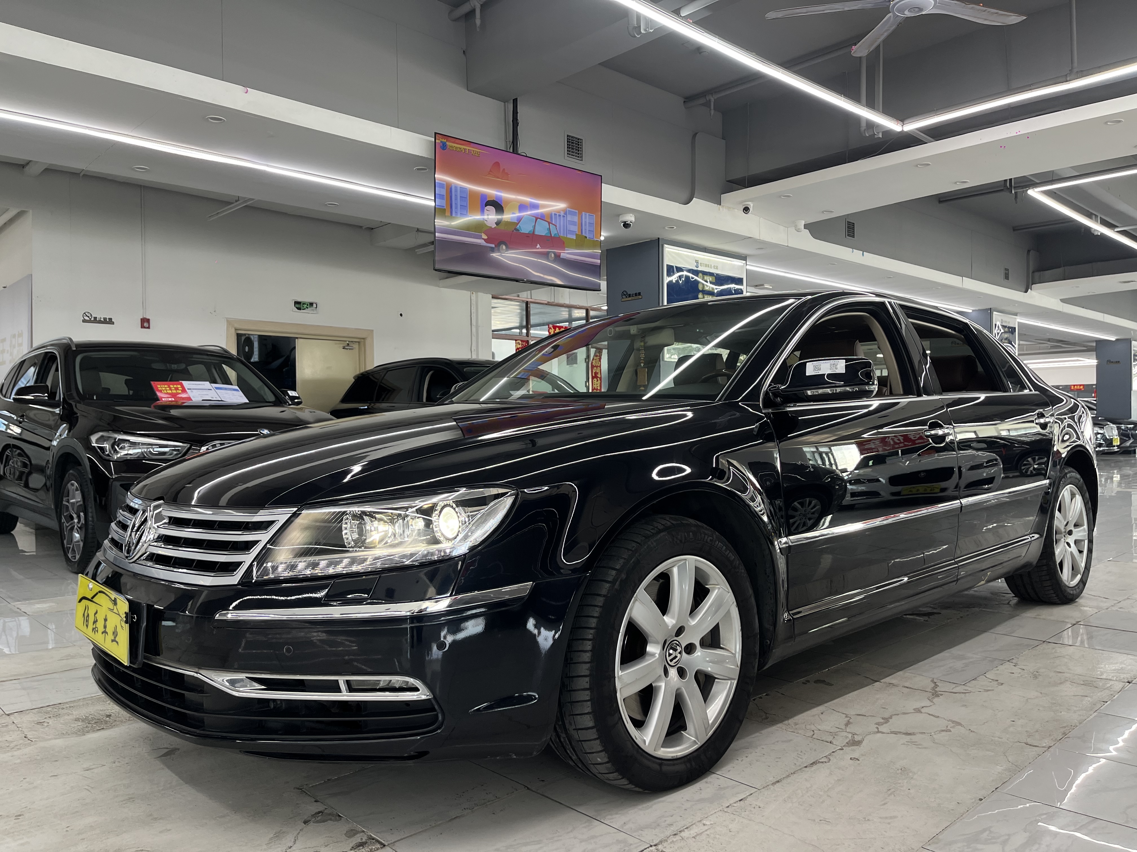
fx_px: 854
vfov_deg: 53.1
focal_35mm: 26
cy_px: 426
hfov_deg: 67.3
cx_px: 568
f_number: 1.6
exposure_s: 1/100
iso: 80
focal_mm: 5.1
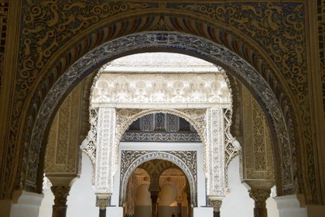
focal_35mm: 48
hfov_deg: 41.1
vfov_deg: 28.1
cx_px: 162
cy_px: 108
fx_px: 433
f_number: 3.2
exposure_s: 1/80
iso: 1600
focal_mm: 48
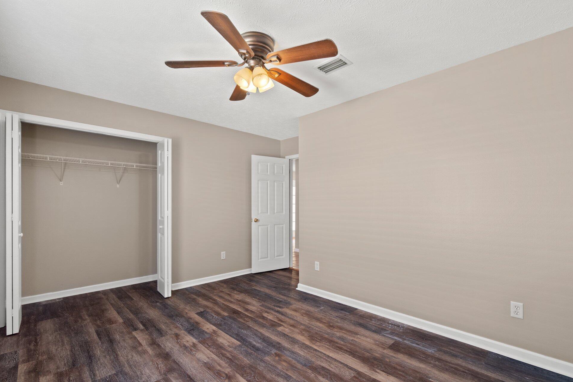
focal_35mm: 16
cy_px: 203
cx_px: 289
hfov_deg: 96.7
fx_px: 255
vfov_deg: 73.7
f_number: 8
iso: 400
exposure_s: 3.2
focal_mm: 10
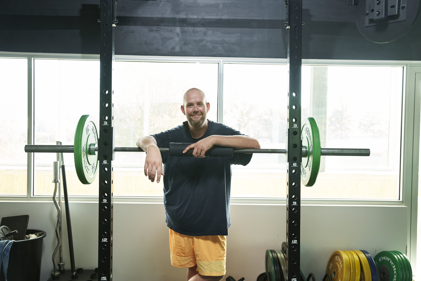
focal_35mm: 38
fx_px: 444
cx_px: 210
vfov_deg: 35.1
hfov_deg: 50.7
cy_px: 140
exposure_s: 1/160
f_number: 3.5
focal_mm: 38
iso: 800
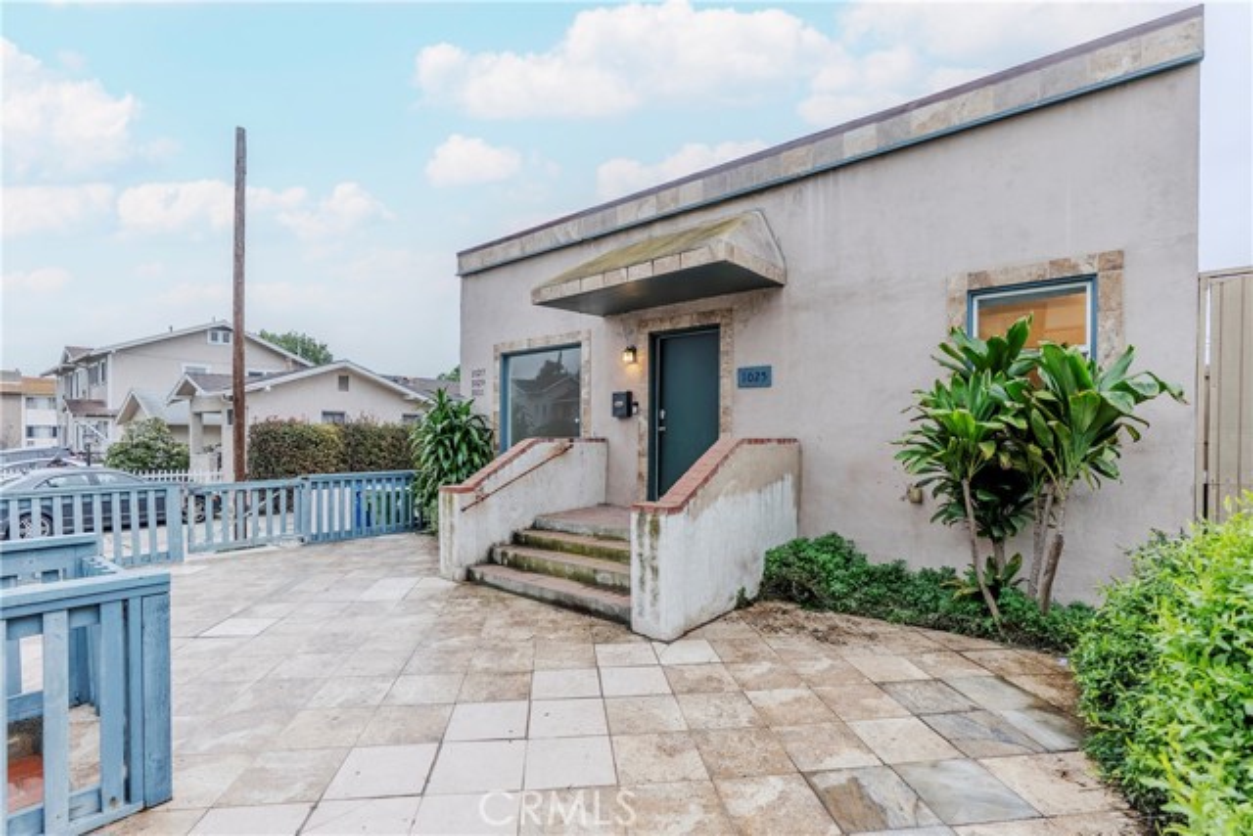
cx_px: 626
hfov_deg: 96.7
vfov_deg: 73.8
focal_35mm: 16
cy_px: 418
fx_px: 557
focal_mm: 16
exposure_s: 1/200
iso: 160
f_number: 4
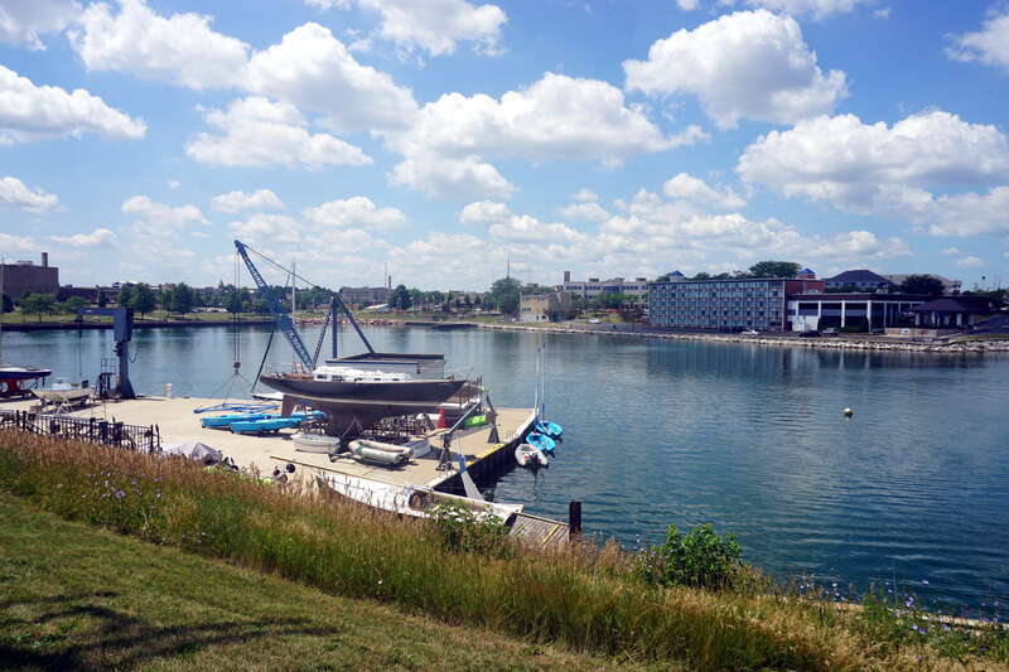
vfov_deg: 53.1
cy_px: 336
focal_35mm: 24
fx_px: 672
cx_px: 504
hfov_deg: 73.8
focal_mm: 16
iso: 100
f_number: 11
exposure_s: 1/160
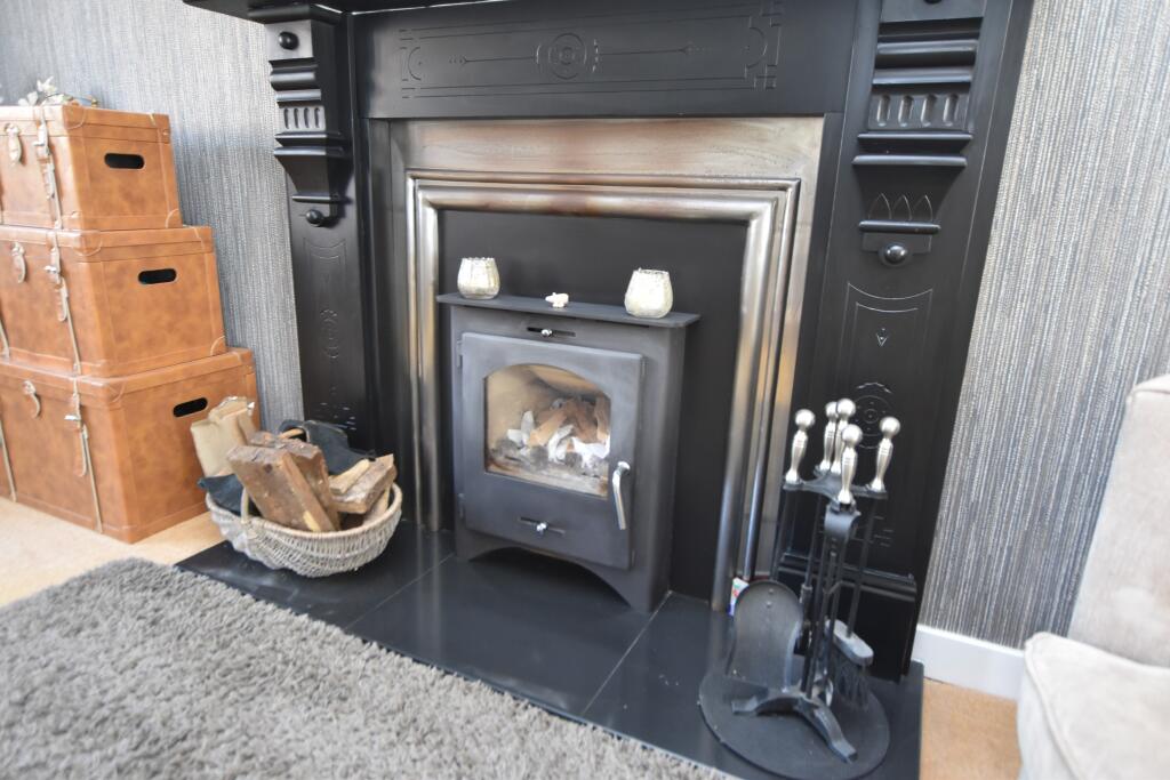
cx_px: 585
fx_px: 683
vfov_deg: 59.5
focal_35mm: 21
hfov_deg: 81.2
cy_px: 390
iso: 1000
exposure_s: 1/25
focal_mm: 14
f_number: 3.5
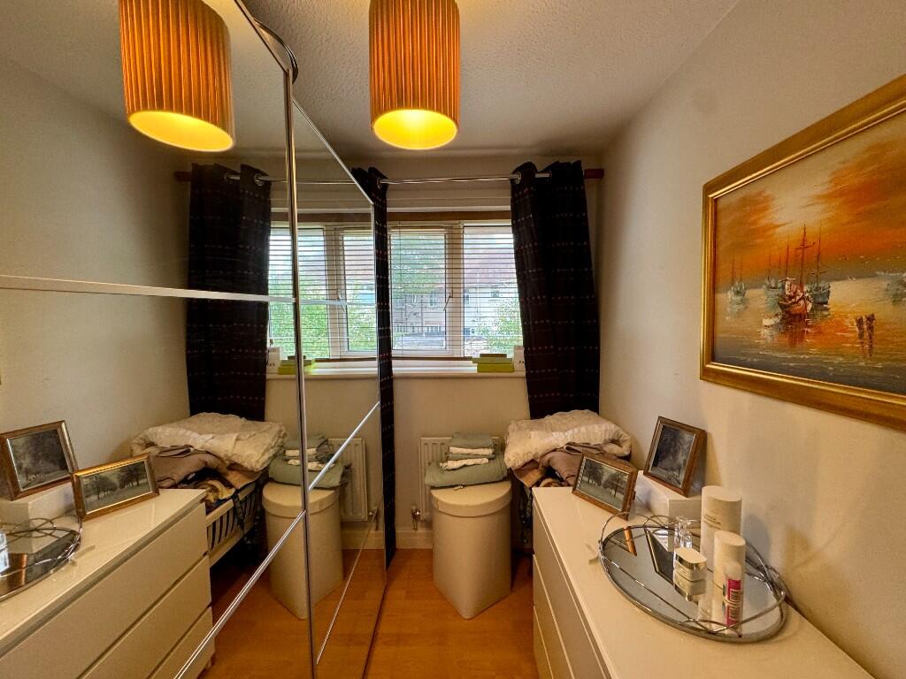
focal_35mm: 14
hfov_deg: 102.1
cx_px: 453
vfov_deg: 85.7
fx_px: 366
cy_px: 340
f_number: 2.2
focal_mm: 2.22
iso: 200
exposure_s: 1/100
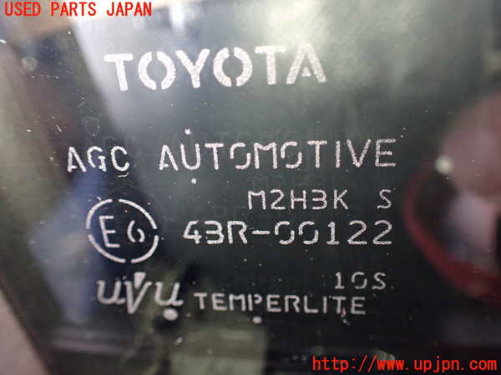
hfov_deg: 60.0
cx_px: 250
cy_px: 188
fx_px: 434
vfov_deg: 46.8
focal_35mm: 30
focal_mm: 5.4
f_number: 2.3
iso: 800
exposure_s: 1/100
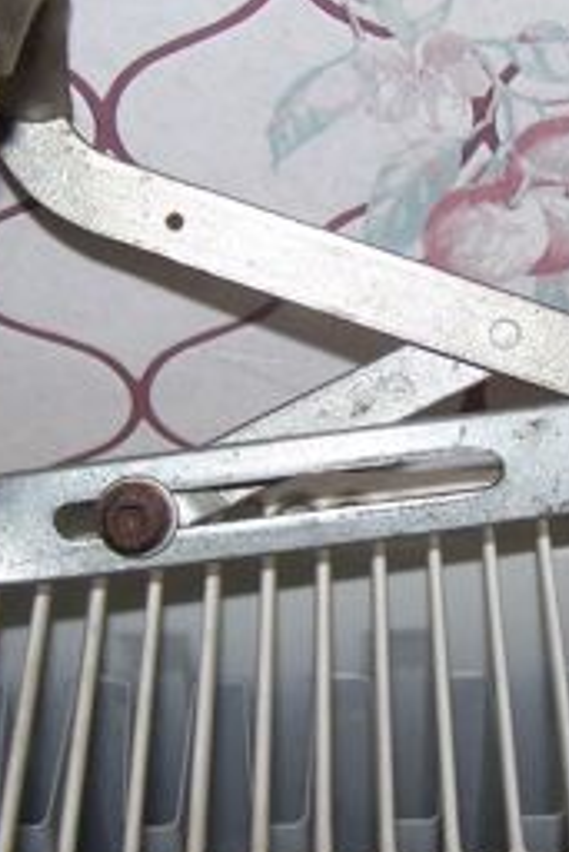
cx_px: 429
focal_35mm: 74
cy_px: 376
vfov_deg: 27.3
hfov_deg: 18.3
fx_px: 1752
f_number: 2.8
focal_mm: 6.3
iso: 80
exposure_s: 1/60
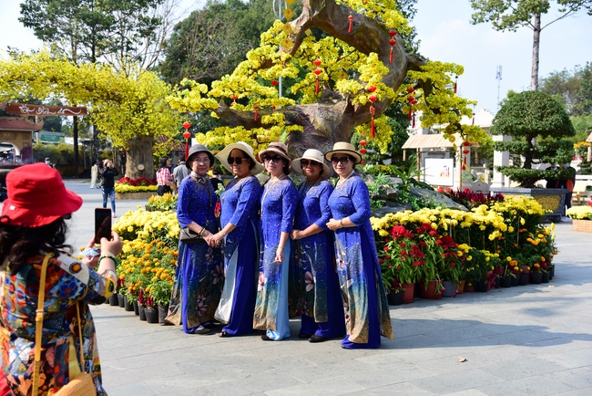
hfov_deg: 48.4
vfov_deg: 33.4
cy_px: 198
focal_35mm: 40
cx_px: 296
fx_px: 658
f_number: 4.5
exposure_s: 1/250
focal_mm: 40
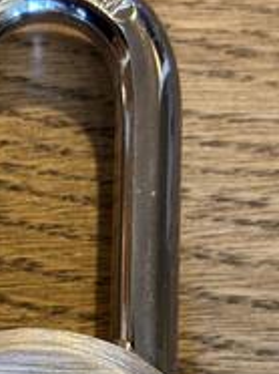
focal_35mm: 112
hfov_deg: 13.1
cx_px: 38
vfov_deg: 17.3
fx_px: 1206
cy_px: 352
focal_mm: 5.96
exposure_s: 1/40
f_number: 1.6
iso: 200
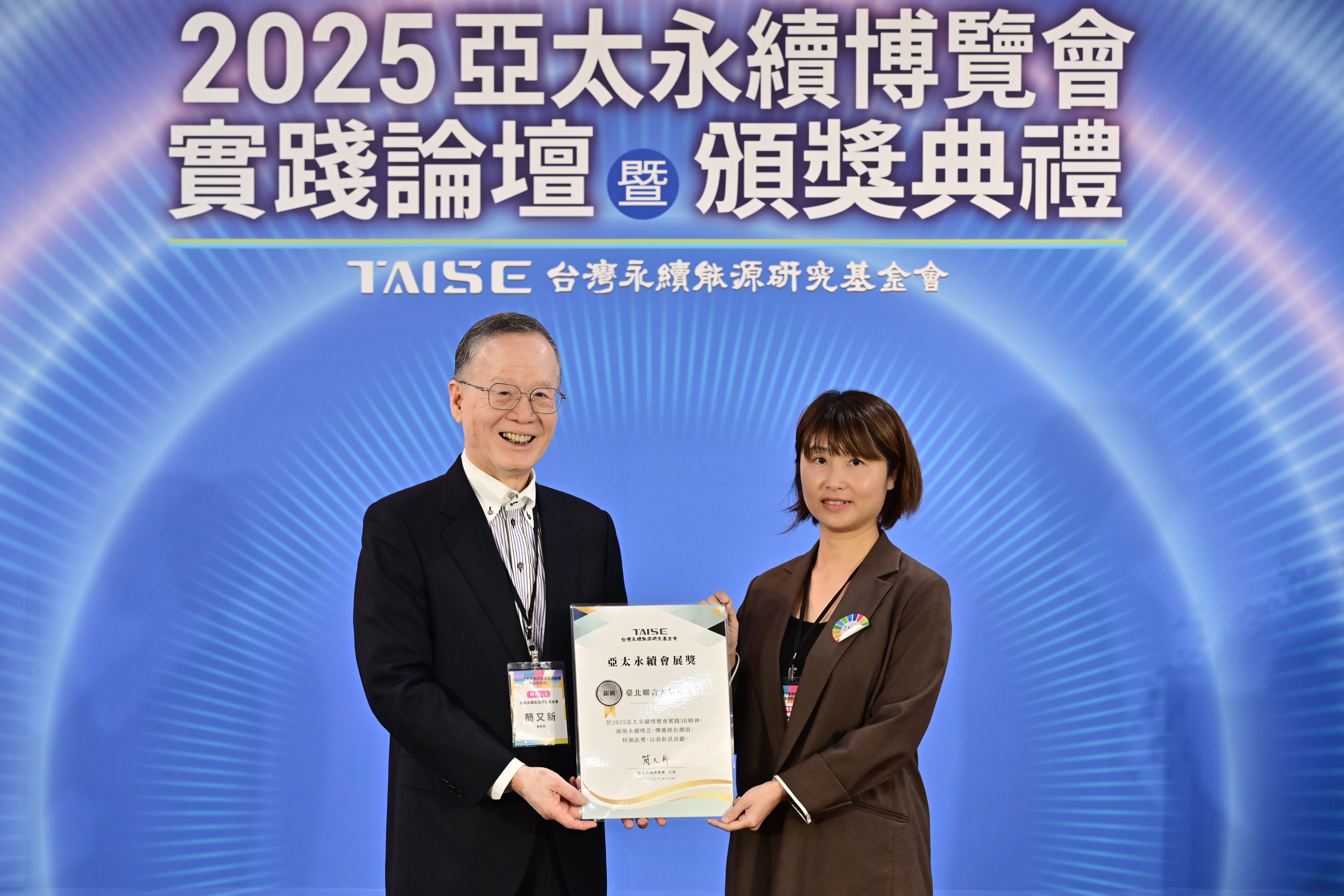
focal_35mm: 122
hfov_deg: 16.8
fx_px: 4554
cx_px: 637
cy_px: 491
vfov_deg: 11.2
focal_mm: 110
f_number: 5
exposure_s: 1/160
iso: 800
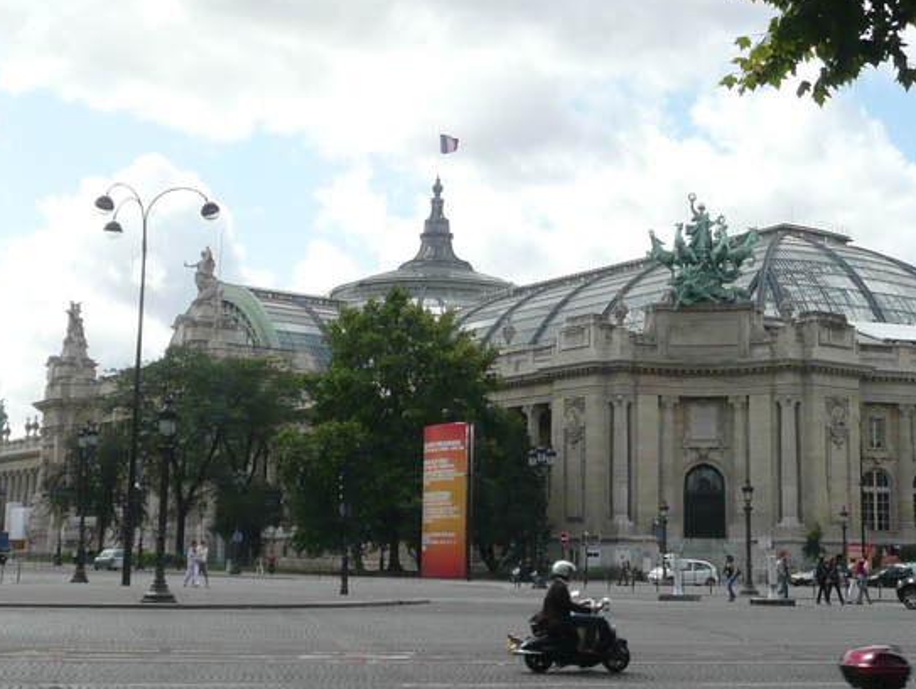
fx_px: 1403
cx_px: 434
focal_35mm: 53
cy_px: 316
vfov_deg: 27.5
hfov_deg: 36.1
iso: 200
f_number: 8
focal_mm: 5.2
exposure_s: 1/320
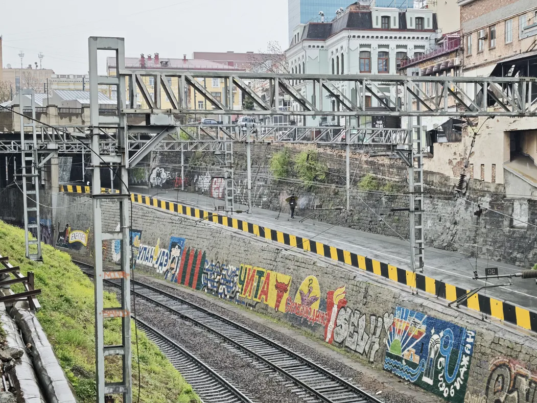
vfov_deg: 23.3
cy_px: 227
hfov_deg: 30.5
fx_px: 978
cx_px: 364
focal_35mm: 63
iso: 50
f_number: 1.62
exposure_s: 1/513
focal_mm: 6.55
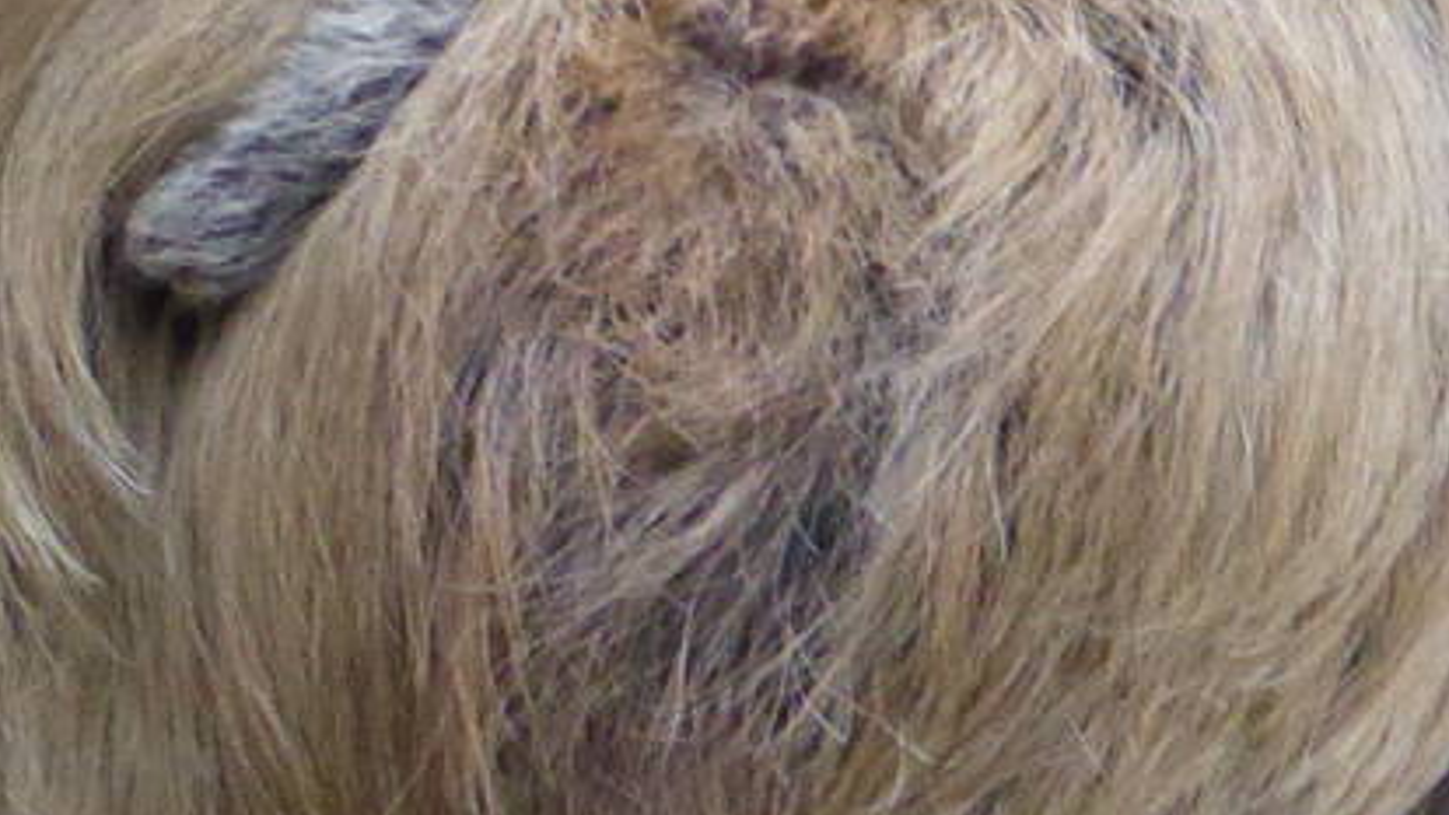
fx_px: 33354
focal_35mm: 868
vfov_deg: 1.4
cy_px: -182
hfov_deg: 2.5
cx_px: 332
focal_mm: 33.3
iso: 800
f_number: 5.5
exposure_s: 1/125
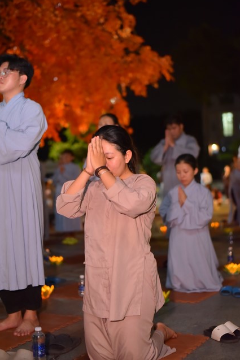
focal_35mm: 51
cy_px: 177
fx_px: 510
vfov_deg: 38.9
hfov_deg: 26.5
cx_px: 119
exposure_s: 1/100
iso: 2000
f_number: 2
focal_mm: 50
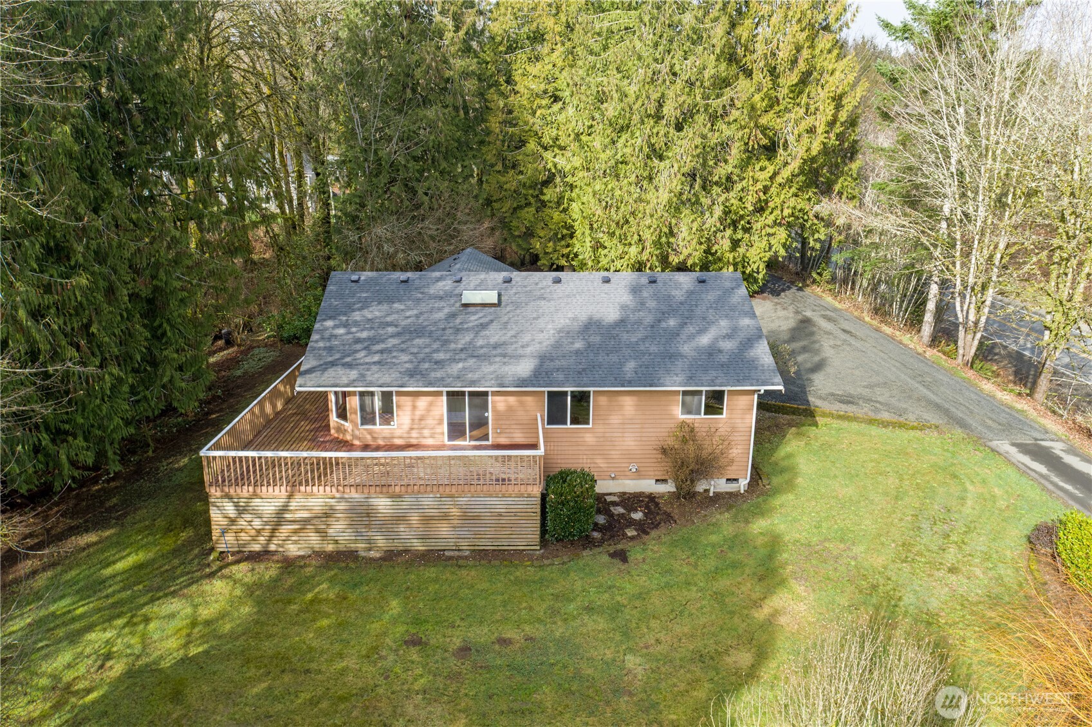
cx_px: 546
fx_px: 728
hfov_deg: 73.8
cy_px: 364
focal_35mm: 24
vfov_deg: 53.1
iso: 100
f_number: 5
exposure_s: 1/800
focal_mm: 8.8
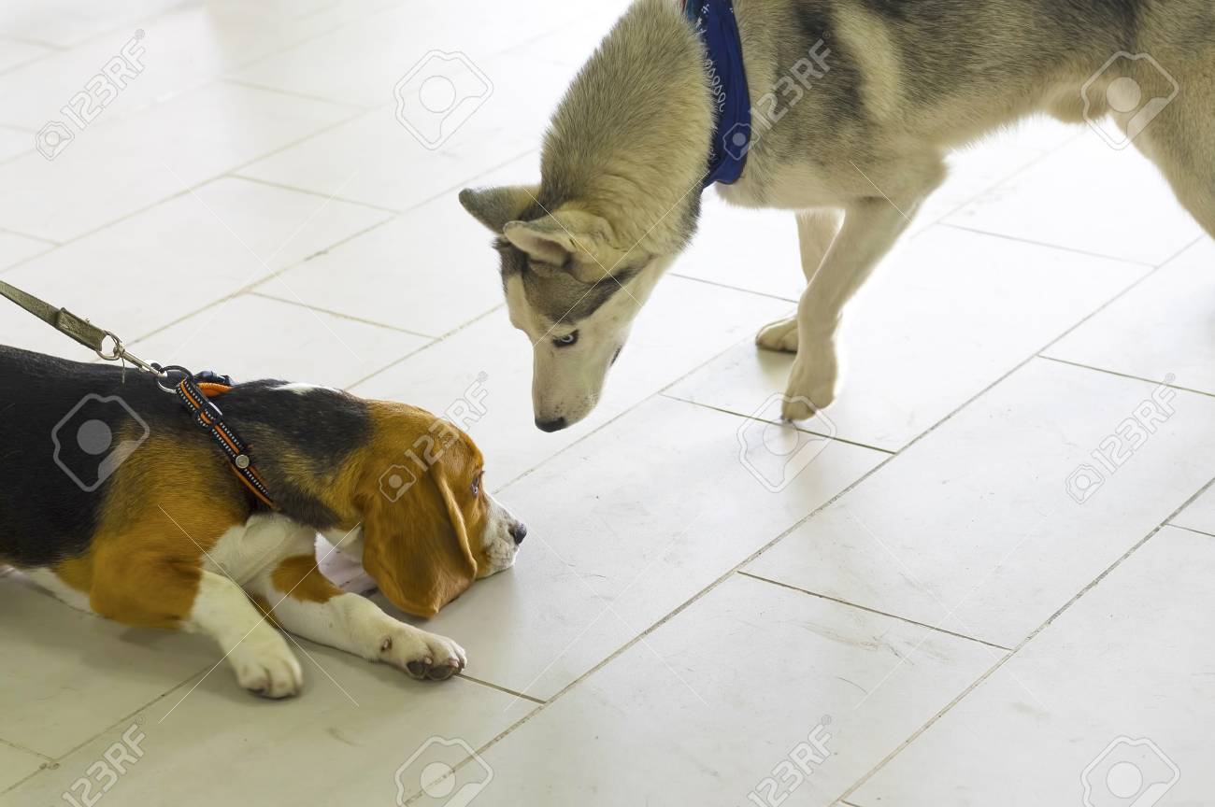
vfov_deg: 16.6
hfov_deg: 24.8
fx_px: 2765
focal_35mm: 82
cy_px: 404
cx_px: 608
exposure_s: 1/200
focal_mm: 55
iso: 320
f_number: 3.2
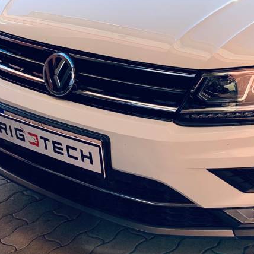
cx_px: 239
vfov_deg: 29.1
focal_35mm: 58
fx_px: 481
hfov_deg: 28.2
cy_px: 65
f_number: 1.8
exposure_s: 1/580
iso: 25
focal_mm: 4.25
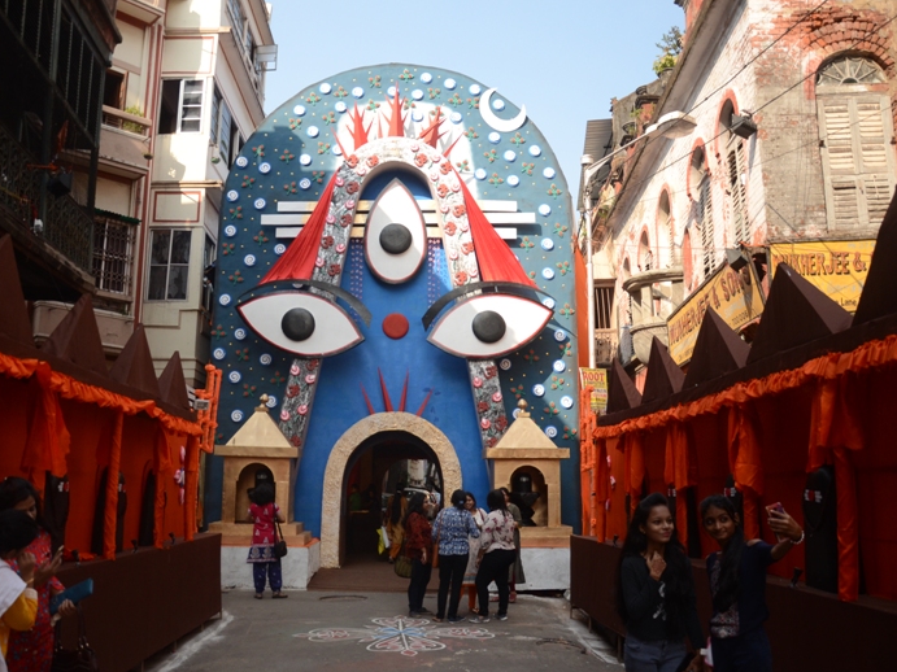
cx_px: 393
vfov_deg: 46.8
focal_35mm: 30
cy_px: 339
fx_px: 777
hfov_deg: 59.8
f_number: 3.5
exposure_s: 1/2000
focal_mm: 18
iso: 500
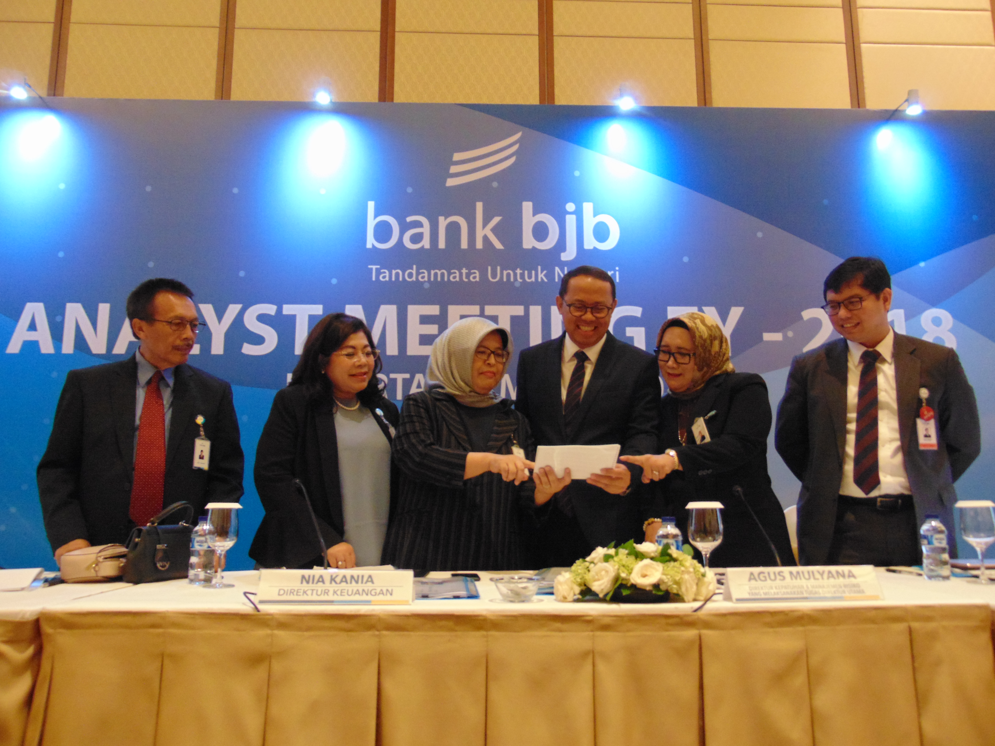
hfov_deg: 65.3
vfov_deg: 51.4
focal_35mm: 27
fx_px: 776
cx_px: 498
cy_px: 373
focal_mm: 4.9
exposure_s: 1/15
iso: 400
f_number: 3
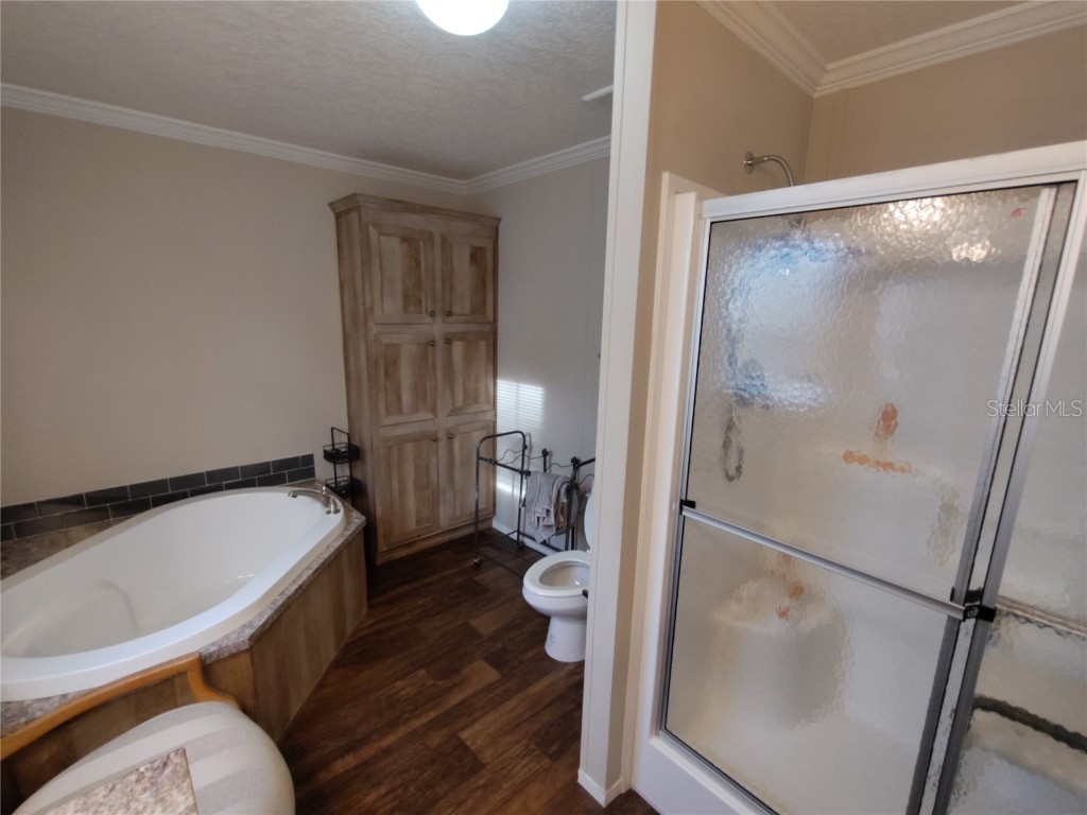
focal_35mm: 16
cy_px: 408
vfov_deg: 78.1
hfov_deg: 94.5
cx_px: 544
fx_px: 502
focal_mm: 1.66
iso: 319
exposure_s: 1/30
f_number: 2.2
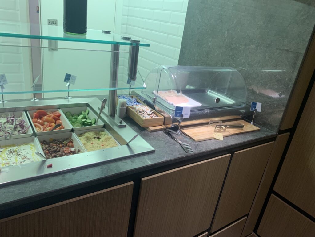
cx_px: 158
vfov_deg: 53.1
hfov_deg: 67.3
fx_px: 237
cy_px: 118
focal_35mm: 26
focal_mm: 4.25
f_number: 1.8
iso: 64
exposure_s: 1/50
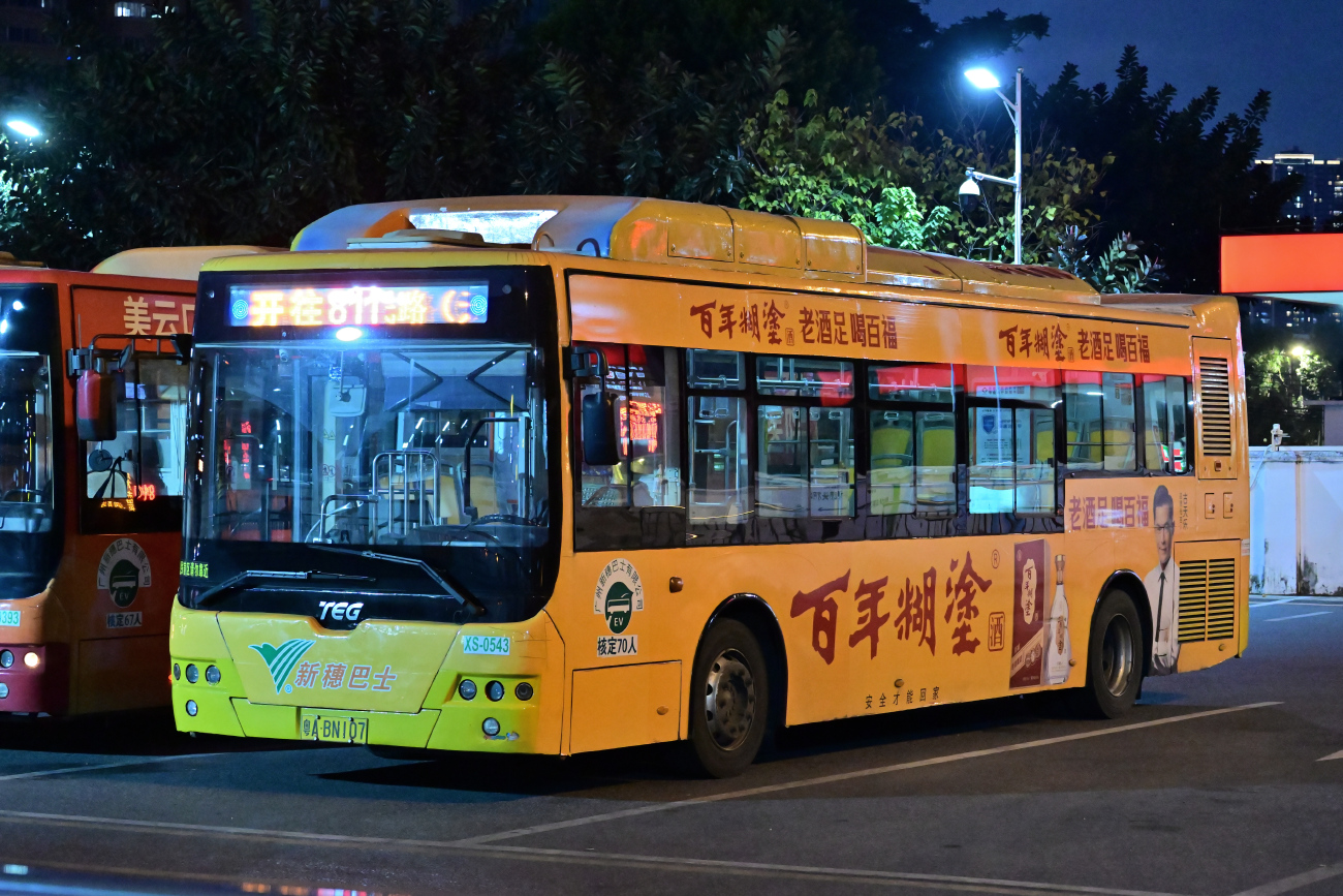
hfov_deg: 22.6
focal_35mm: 90
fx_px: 3358
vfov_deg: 15.2
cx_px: 672
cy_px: 448
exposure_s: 1/60
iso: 4000
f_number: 4.8
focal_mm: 60
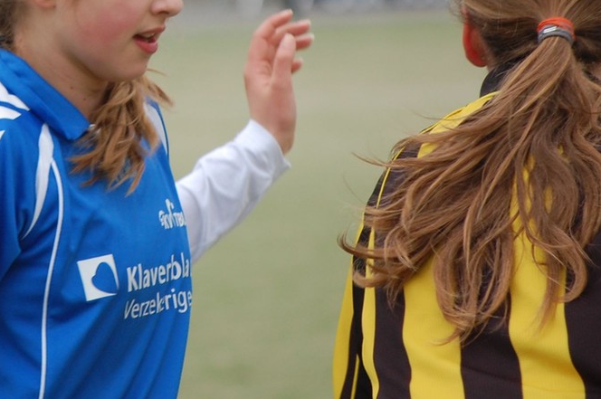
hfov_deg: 5.4
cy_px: 109
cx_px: 271
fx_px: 6366
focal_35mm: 382
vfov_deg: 3.6
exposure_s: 1/640
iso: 400
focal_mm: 165
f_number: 5.3
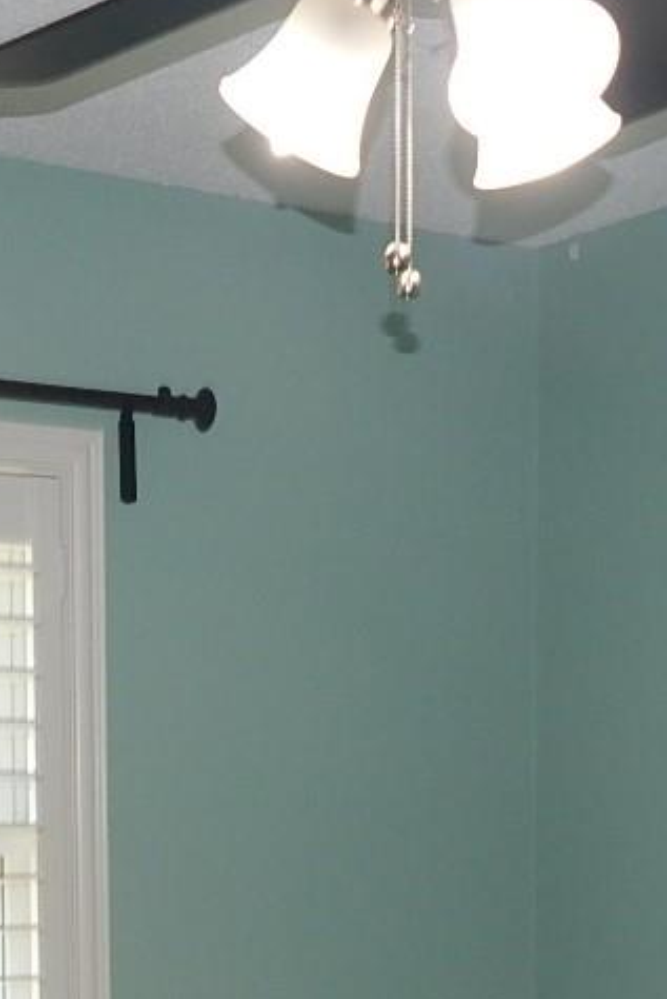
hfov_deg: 17.7
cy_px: 993
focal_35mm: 77
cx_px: 269
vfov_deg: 25.1
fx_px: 2138
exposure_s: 1/50
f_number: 3
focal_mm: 4
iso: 125
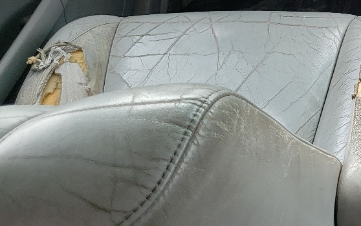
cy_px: -23
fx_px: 777
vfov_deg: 16.0
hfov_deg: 23.2
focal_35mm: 79
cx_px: 471
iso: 50
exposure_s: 1/303
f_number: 1.5
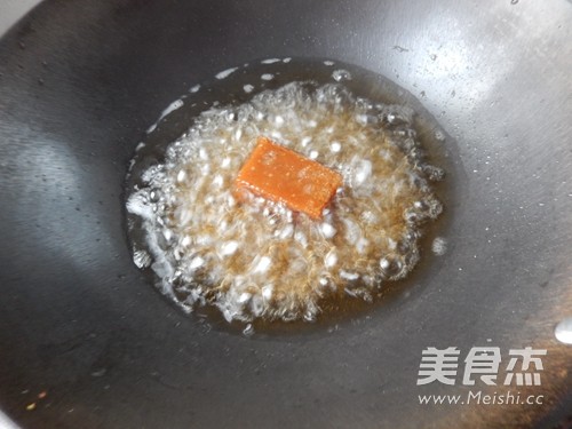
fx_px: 413
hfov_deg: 69.4
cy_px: 214
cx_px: 286
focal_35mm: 25
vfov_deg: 54.9
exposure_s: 1/15
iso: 400
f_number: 3.4
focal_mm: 4.5
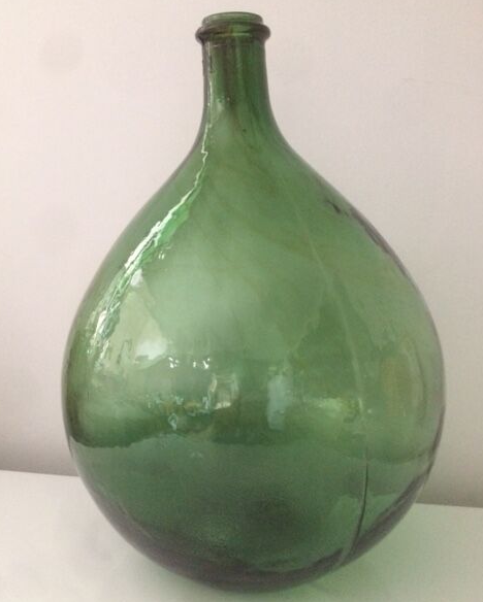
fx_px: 553
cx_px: 243
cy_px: 301
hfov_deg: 47.2
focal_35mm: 31
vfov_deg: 57.1
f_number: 2.2
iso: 400
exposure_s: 1/17
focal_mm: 4.15
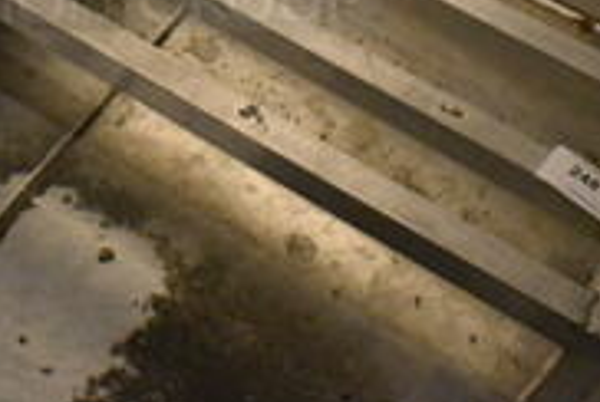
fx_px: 1185
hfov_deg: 27.7
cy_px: -105
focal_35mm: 71
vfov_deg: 18.1
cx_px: 96
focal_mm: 18
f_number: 3.5
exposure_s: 1/125
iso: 6400
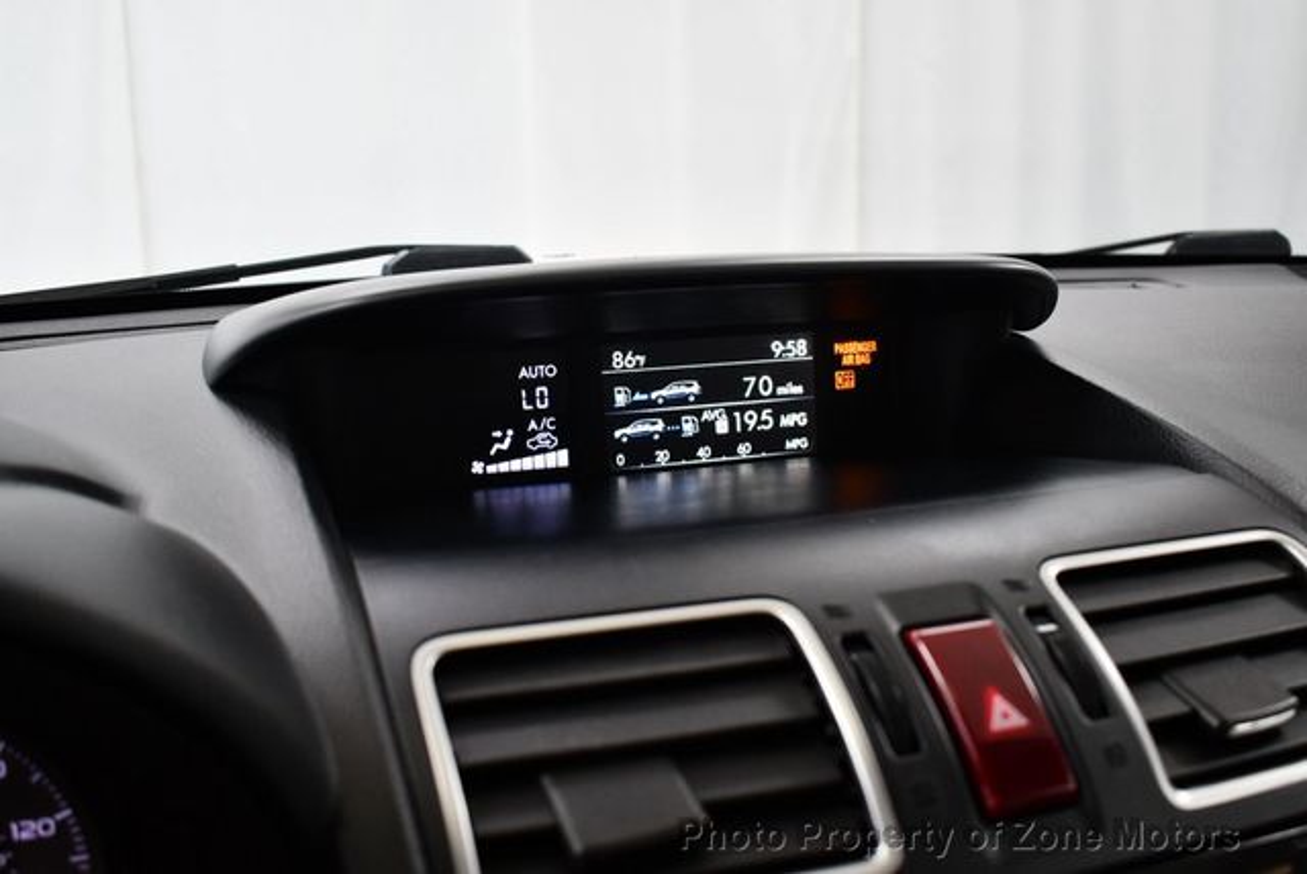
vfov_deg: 36.9
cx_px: 654
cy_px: 437
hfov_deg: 53.1
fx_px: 1308
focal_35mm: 36
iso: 1250
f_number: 3.5
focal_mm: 18
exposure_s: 1/125
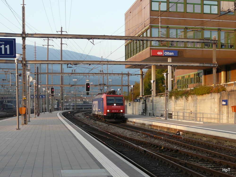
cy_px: 88
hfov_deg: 50.1
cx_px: 118
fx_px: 252
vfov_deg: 38.7
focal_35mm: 37
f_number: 3.2
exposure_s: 1/100
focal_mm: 6
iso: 100
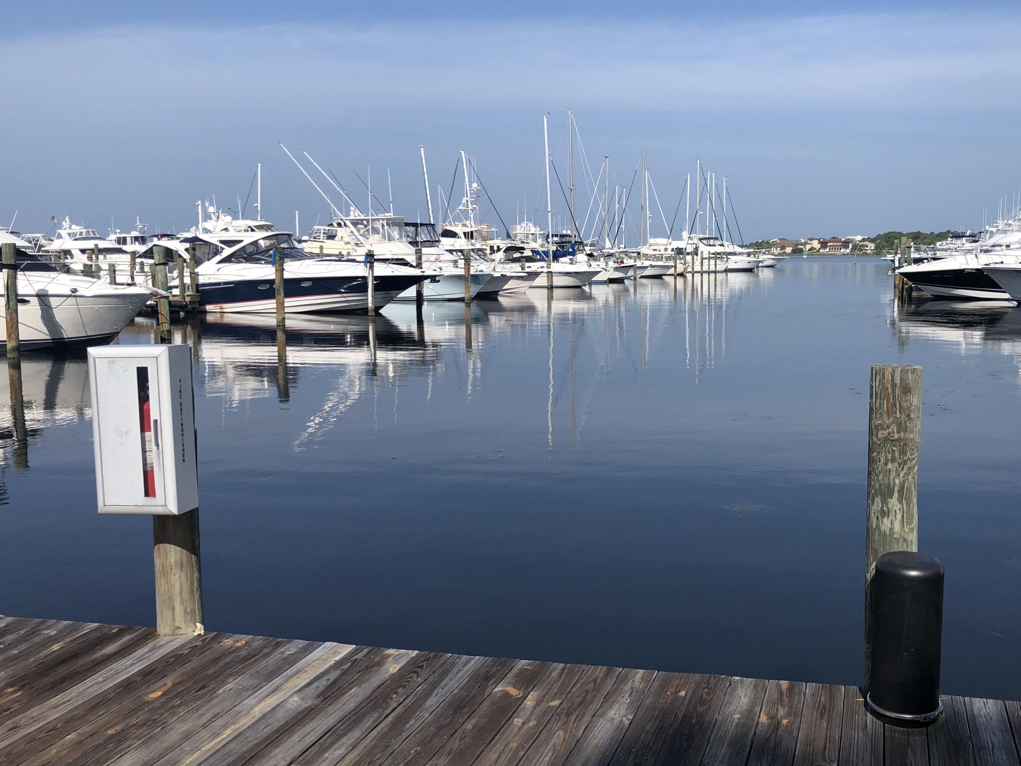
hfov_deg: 50.8
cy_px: 362
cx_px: 641
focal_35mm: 36
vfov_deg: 39.6
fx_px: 1062
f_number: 1.8
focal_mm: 3.99
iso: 25
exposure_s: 1/2667
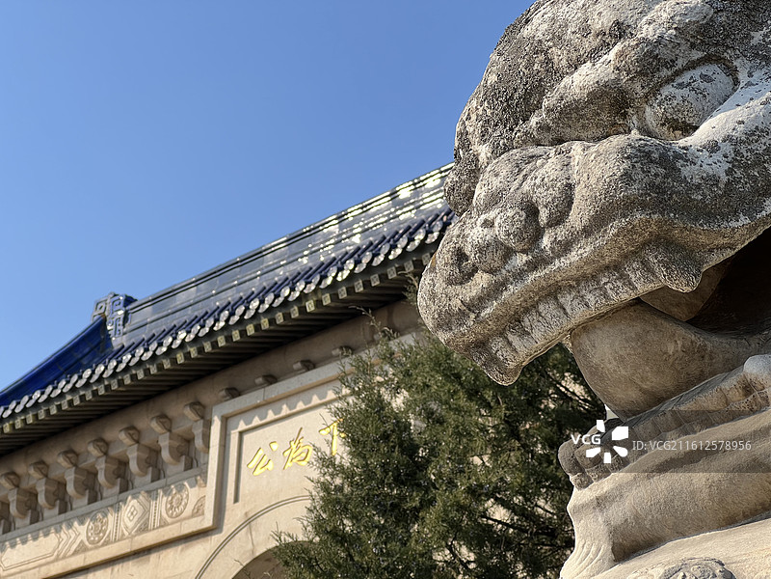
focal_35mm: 77
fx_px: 1715
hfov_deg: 25.3
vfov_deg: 19.1
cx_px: 386
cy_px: 290
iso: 32
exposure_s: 1/292
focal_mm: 9
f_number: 2.8
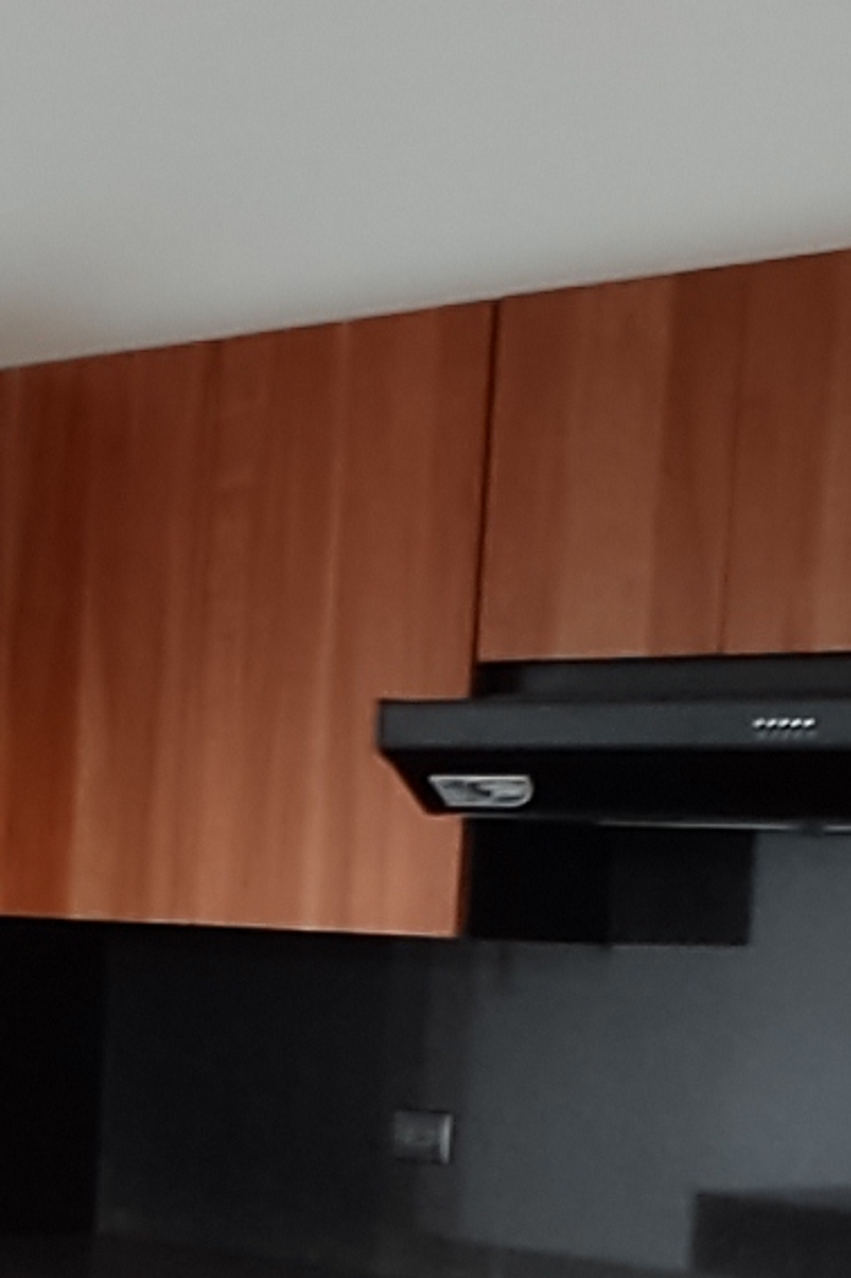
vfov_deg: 21.4
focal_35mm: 90
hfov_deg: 14.8
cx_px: -102
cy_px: 1438
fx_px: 3193
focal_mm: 1.6
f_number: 2.2
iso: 64
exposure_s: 1/50
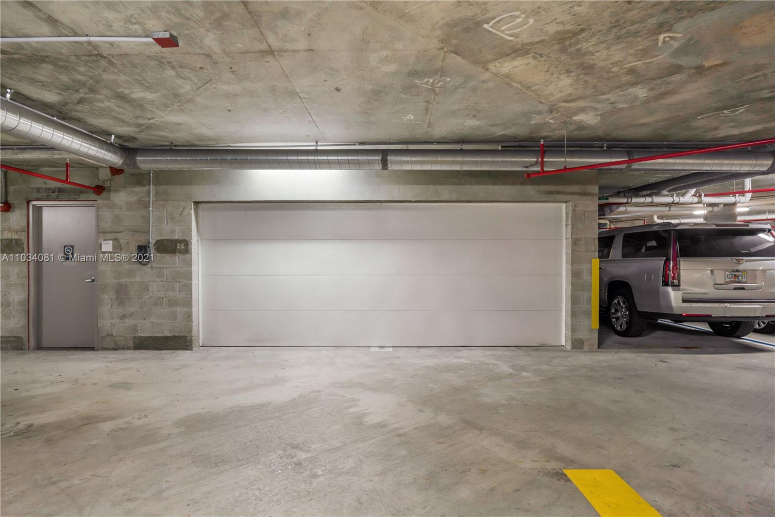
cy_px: 258
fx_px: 409
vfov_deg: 64.5
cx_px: 388
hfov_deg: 86.9
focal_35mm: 19
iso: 125
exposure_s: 1/1.25
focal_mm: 19
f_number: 8
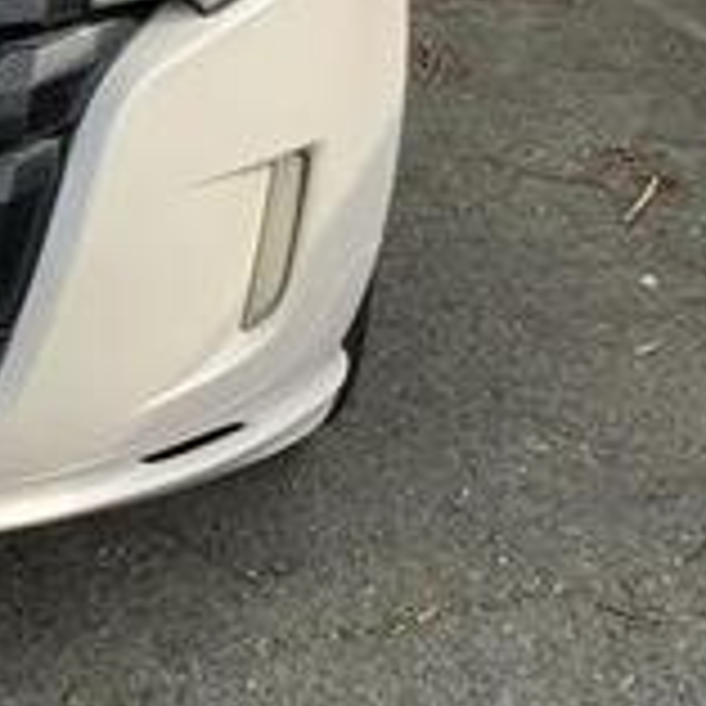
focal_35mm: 88
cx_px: -319
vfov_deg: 19.1
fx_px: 2031
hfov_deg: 17.9
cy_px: -22
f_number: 2.4
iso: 25
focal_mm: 3.3
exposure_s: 1/799
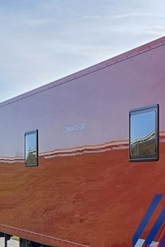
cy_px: 227
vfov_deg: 22.7
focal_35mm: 87
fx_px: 598
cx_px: 258
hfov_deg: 14.5
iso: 50
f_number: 1.8
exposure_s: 1/413
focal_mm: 4.65
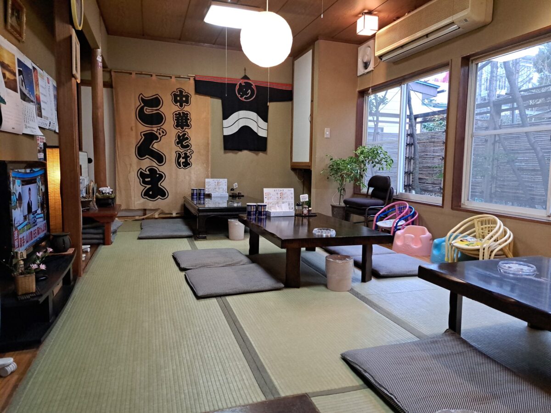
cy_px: 206
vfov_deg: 56.8
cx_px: 276
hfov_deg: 71.6
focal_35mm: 24
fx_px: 382
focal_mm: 5.23
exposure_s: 1/50
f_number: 1.8
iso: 318
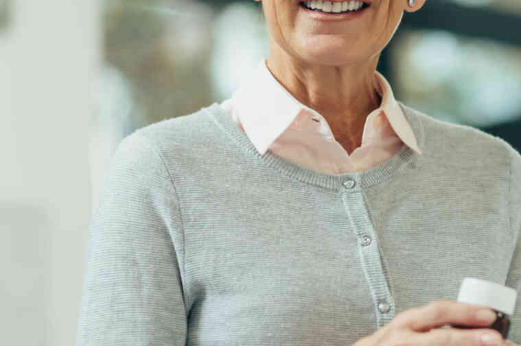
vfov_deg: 6.4
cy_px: 180
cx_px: 599
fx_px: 3109
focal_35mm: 215
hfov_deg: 9.5
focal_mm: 85
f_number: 1.8
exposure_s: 1/200
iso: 200
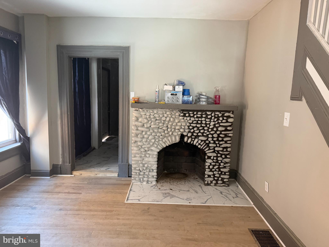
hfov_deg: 71.6
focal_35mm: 24
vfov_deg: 56.8
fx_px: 228
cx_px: 164
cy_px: 124
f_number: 1.78
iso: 500
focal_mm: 6.76
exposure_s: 1/60
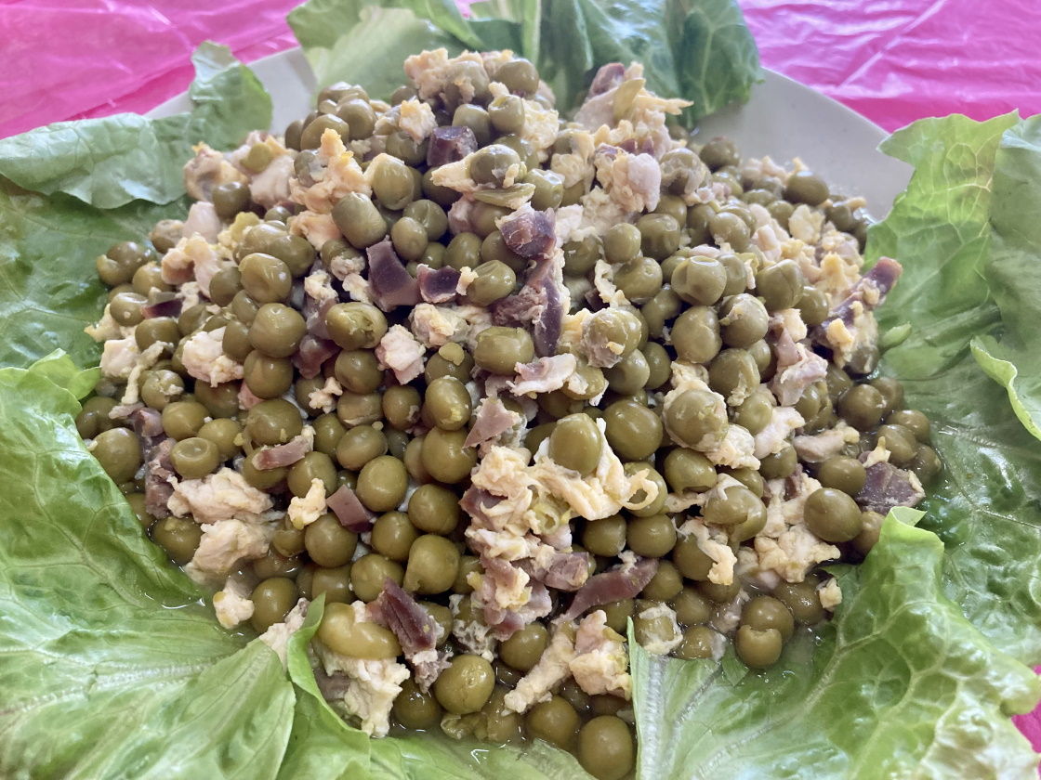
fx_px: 842
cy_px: 390
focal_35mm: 28
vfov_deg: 49.7
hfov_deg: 63.4
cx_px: 520
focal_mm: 3.99
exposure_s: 1/50
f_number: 1.8
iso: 200
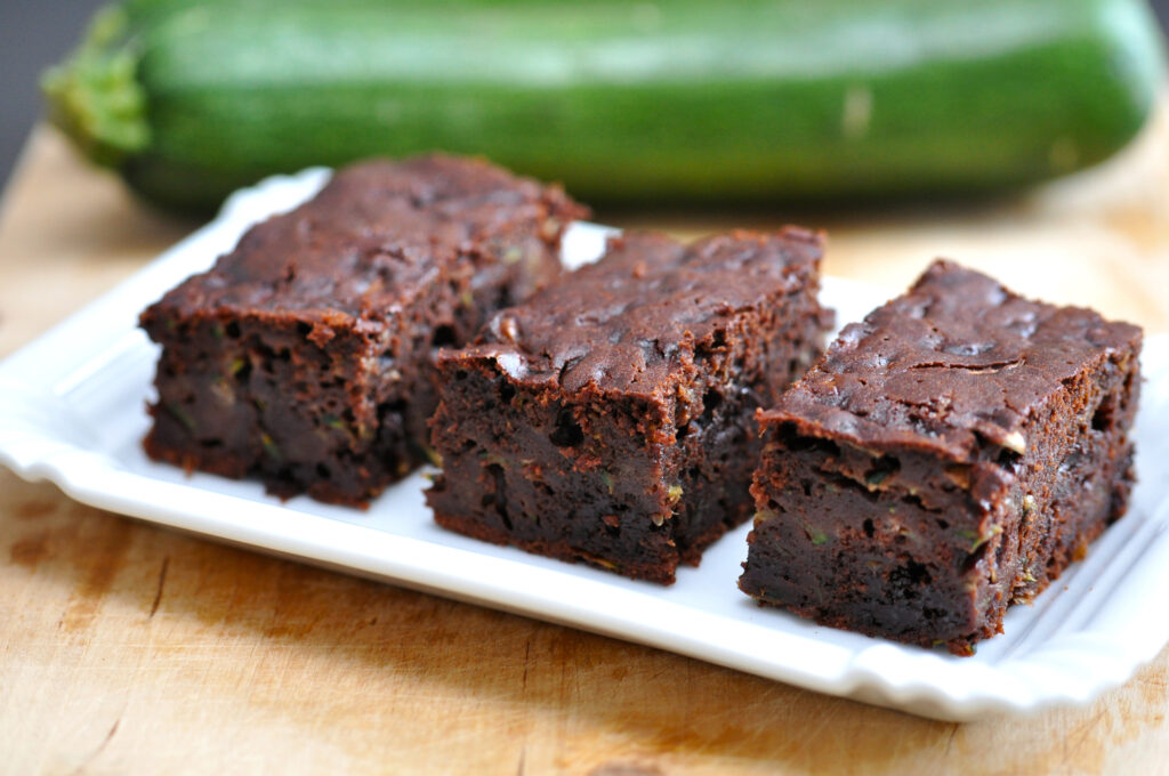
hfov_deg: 22.6
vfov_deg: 15.1
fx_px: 2919
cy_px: 388
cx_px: 584
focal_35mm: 90
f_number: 4
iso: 800
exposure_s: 1/60
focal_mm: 60
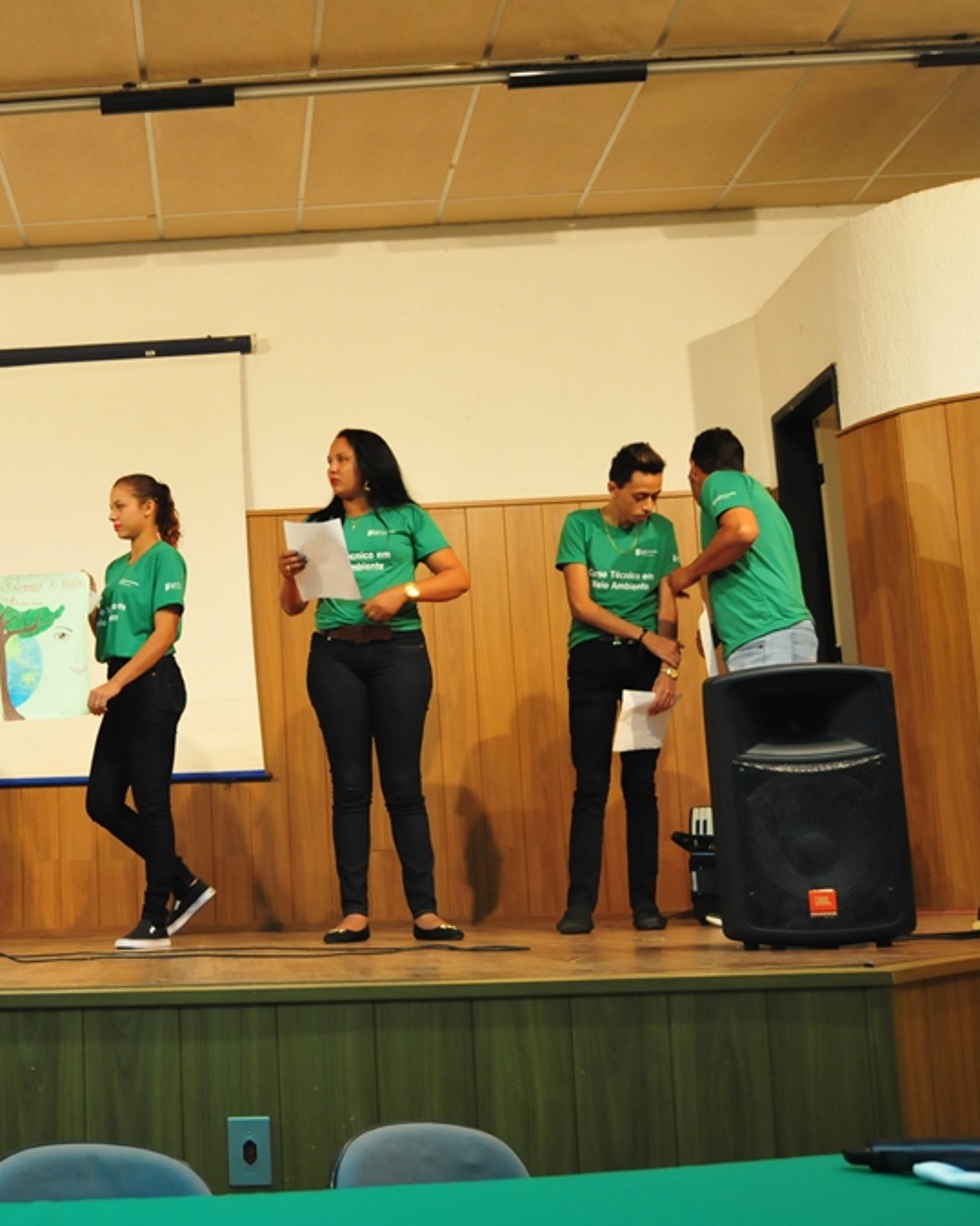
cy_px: 617
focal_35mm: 47
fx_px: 1704
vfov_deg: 39.5
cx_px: 60
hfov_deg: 30.4
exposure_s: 1/40
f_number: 3.5
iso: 1000
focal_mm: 22
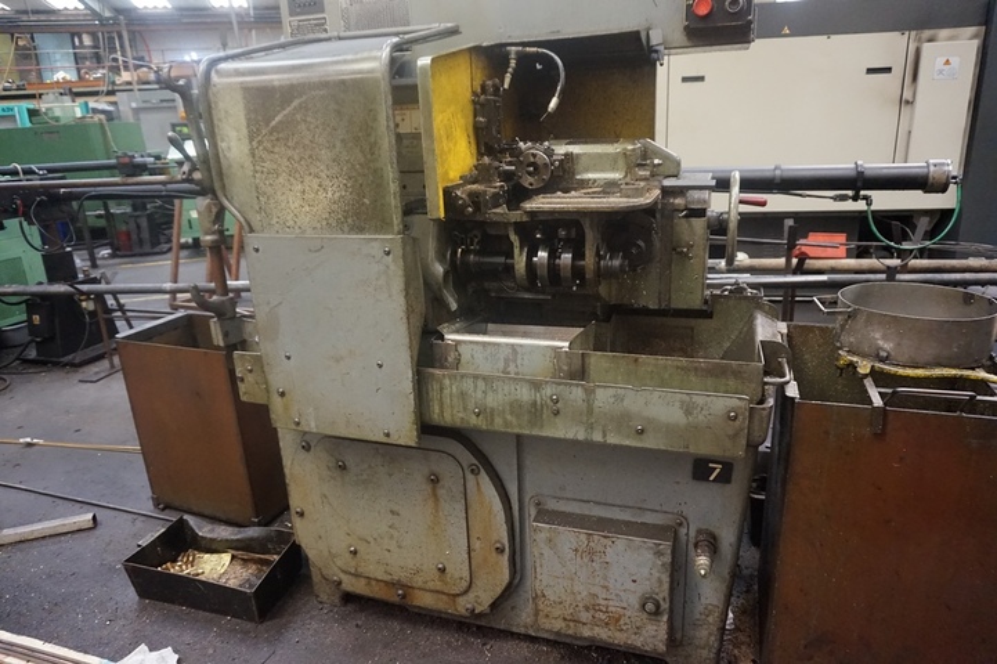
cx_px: 498
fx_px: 664
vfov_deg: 53.1
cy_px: 332
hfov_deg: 73.8
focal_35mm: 24
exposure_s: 1/60
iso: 3200
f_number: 3.5
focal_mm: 16
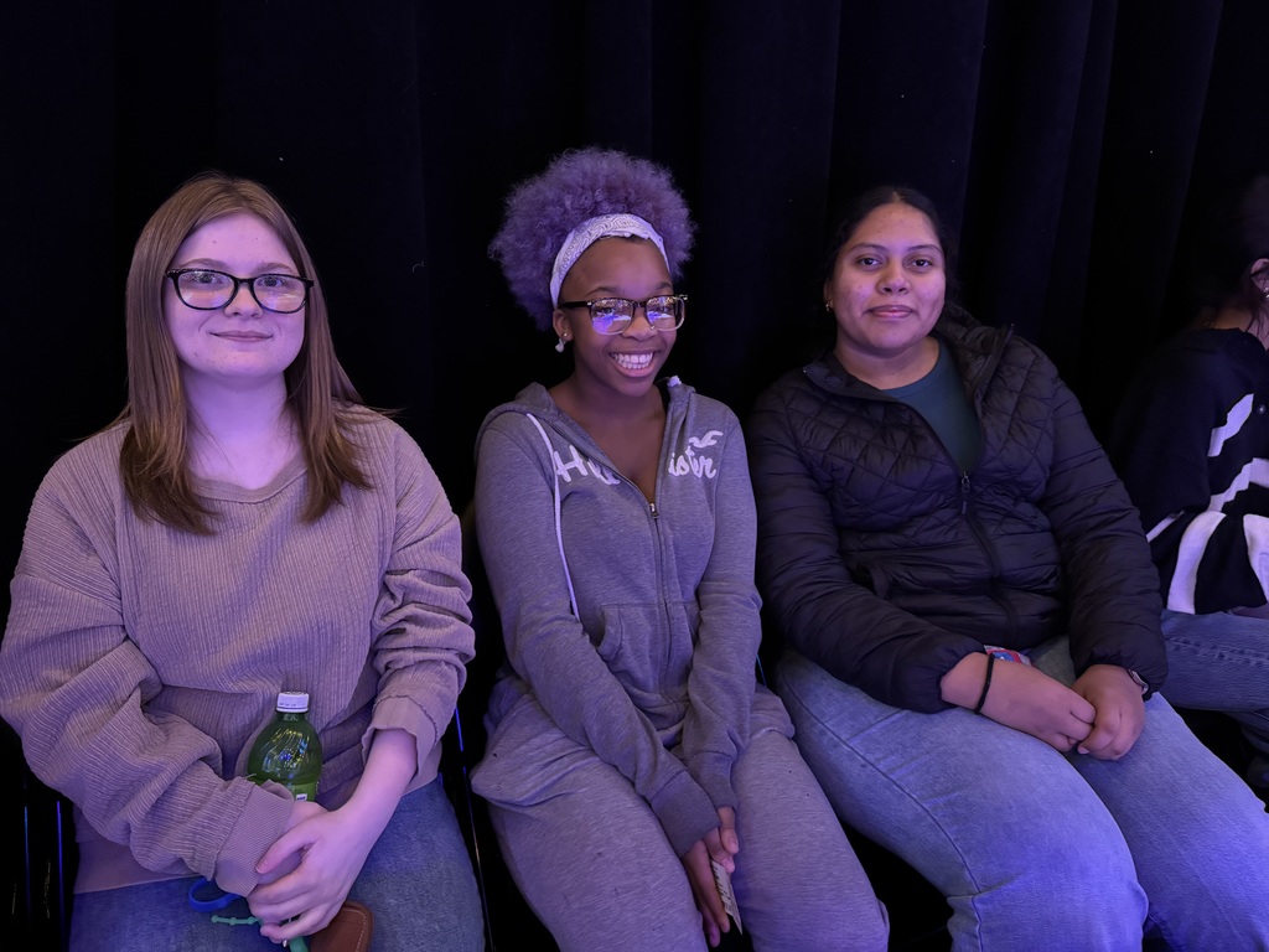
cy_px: 476
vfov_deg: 56.8
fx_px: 880
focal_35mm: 24
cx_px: 634
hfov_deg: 71.6
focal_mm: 6.76
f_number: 1.78
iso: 1250
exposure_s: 1/30
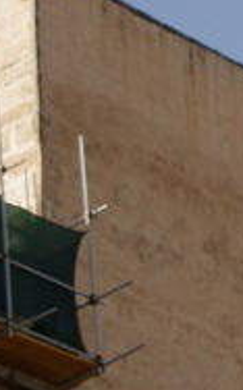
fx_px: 2495
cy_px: 193
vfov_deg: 8.9
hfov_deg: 5.4
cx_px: 552
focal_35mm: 235
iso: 100
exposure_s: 1/250
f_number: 8
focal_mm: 45
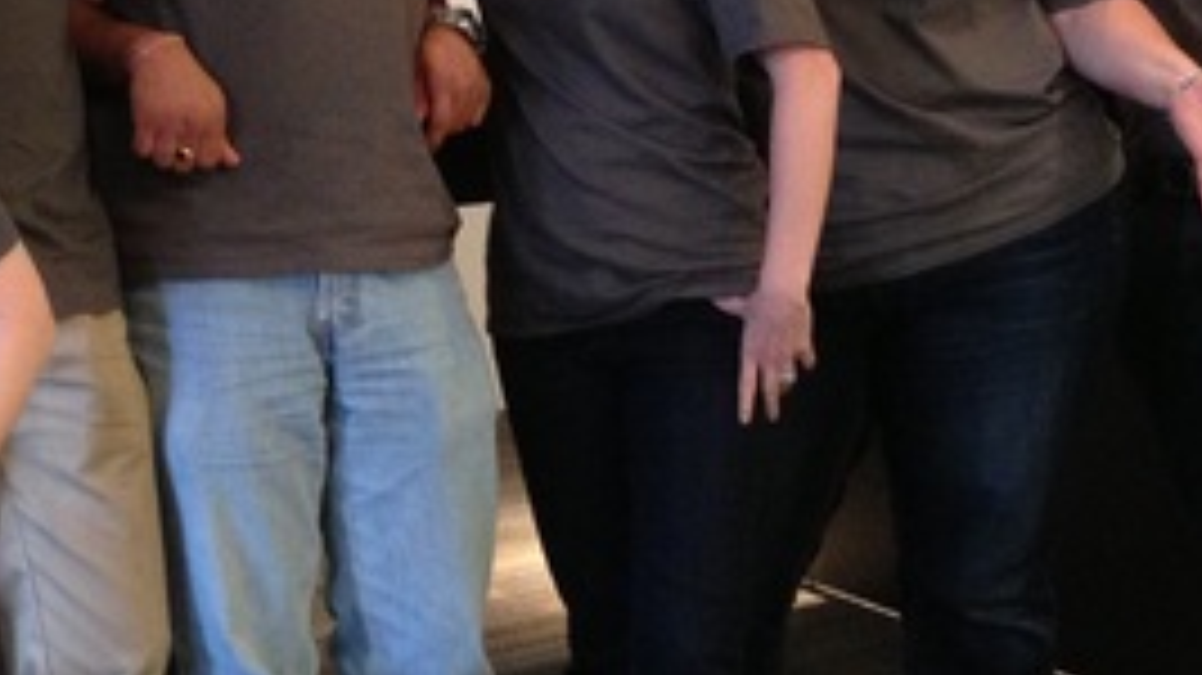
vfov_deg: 12.2
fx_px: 3091
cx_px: 594
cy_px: -117
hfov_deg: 22.0
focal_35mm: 97
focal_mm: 4.13
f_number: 2.4
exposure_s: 1/20
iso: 250
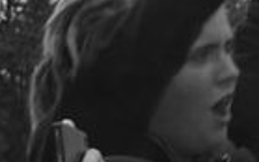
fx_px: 3773
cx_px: 525
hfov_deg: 3.9
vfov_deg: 2.5
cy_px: 106
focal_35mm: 534
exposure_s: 1/160
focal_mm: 75
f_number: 8
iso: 100
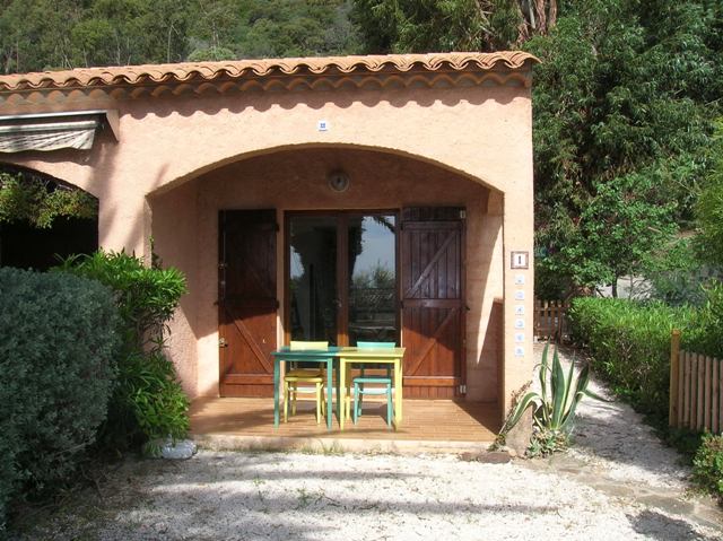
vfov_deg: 41.7
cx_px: 362
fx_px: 710
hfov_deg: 54.0
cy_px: 270
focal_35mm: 34
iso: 71
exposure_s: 1/395
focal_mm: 5.7
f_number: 4.9
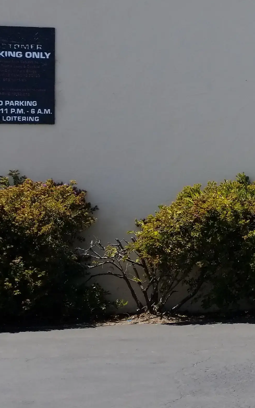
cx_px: 487
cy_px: 180
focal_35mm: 71
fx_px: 790
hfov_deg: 15.3
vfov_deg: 29.0
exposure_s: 1/1600
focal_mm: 4.25
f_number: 1.7
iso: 50
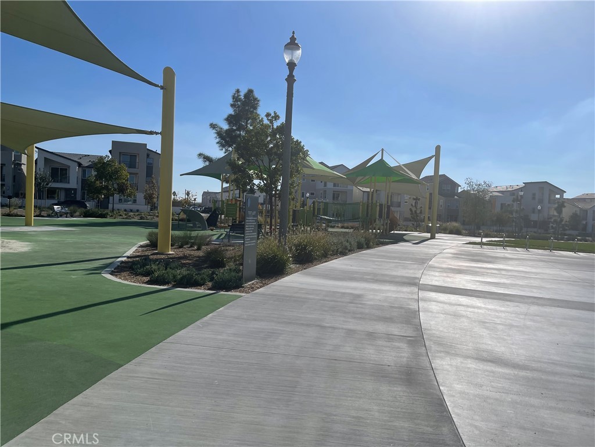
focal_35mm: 25
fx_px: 430
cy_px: 224
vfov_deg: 54.9
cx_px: 298
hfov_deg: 69.4
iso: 40
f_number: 1.6
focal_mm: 5.1
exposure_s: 1/12048
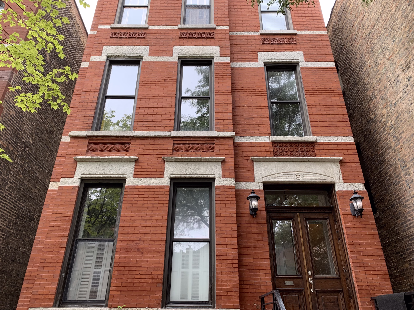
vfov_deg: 53.1
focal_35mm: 26
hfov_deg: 67.3
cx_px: 207
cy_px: 155
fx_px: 311
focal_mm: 4.25
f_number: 1.8
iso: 25
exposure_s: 1/122
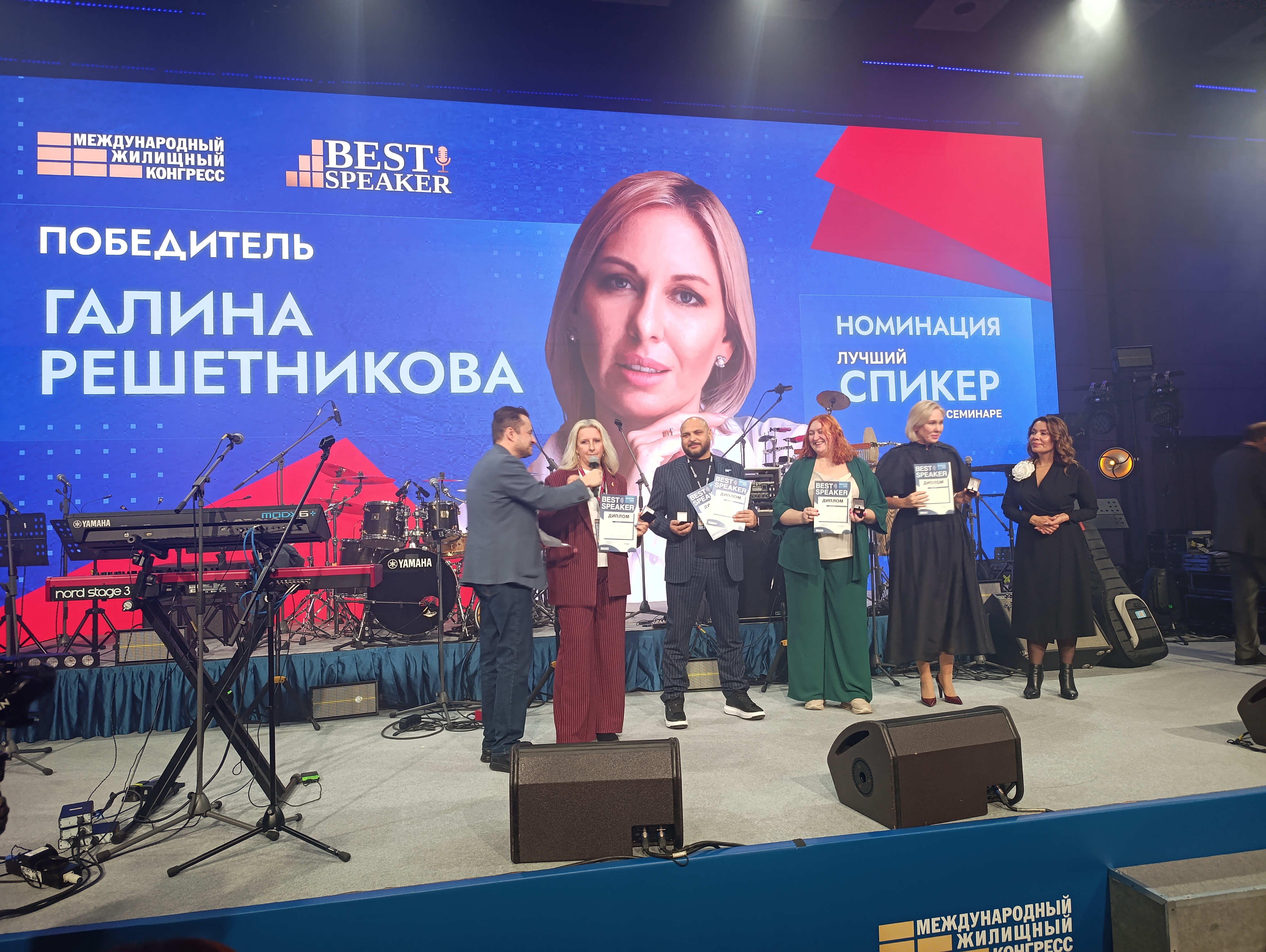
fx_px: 842
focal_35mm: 23
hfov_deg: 73.8
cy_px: 476
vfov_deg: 59.0
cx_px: 633
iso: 800
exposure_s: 1/100
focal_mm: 6.14
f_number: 1.6
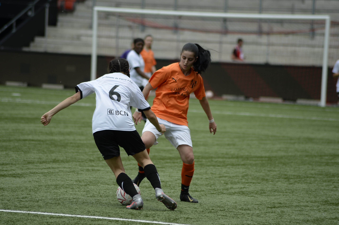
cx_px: 170
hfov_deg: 6.9
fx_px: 2822
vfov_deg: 4.6
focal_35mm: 300
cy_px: 112
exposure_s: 1/1000
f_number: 5.6
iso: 250
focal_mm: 300
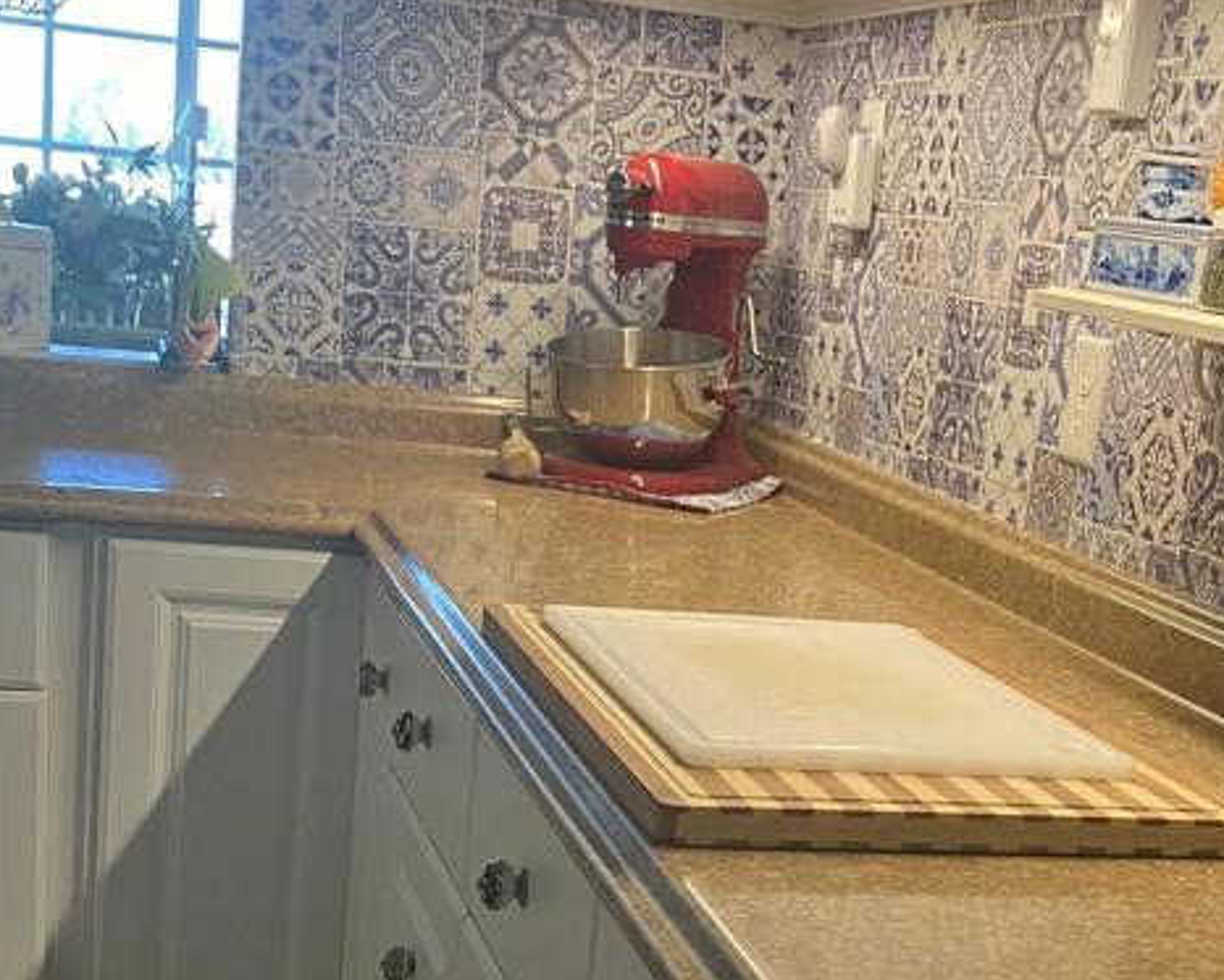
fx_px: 2174
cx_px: 775
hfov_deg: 31.3
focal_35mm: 60
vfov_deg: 24.8
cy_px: 835
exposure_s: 1/60
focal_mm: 3.99
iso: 125
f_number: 1.8
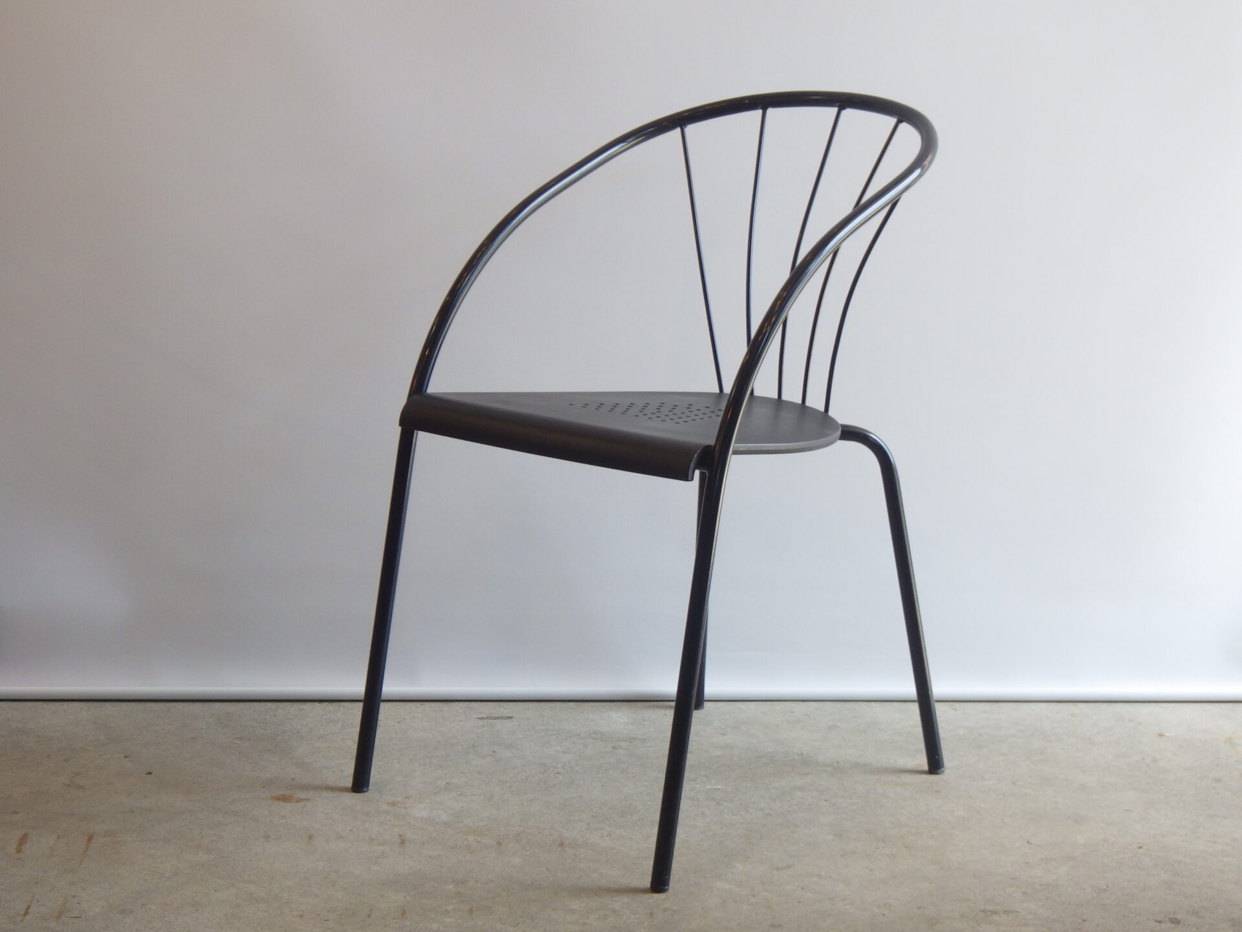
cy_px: 466
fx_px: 2763
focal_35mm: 77
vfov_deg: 19.1
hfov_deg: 25.3
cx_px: 621
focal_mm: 13.7
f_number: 4.8
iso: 125
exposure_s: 1/60
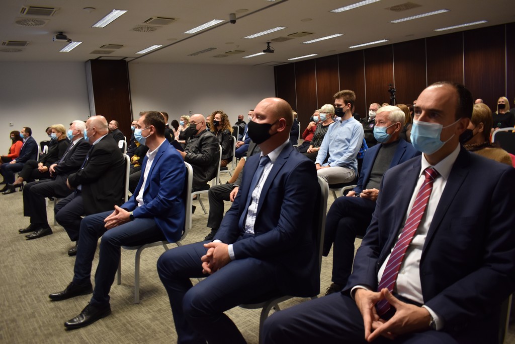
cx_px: 258
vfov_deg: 47.9
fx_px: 386
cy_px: 172
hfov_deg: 67.4
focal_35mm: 27
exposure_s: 1/20
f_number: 4.5
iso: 500
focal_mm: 18
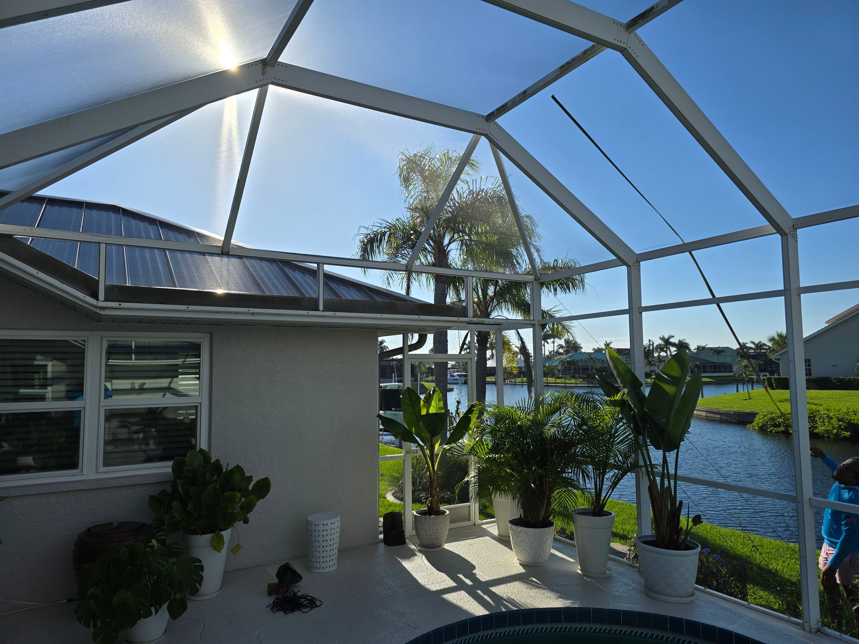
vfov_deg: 58.9
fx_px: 571
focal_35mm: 23
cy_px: 322
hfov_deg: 73.9
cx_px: 430
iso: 12
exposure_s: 1/788
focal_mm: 6.3
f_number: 1.7
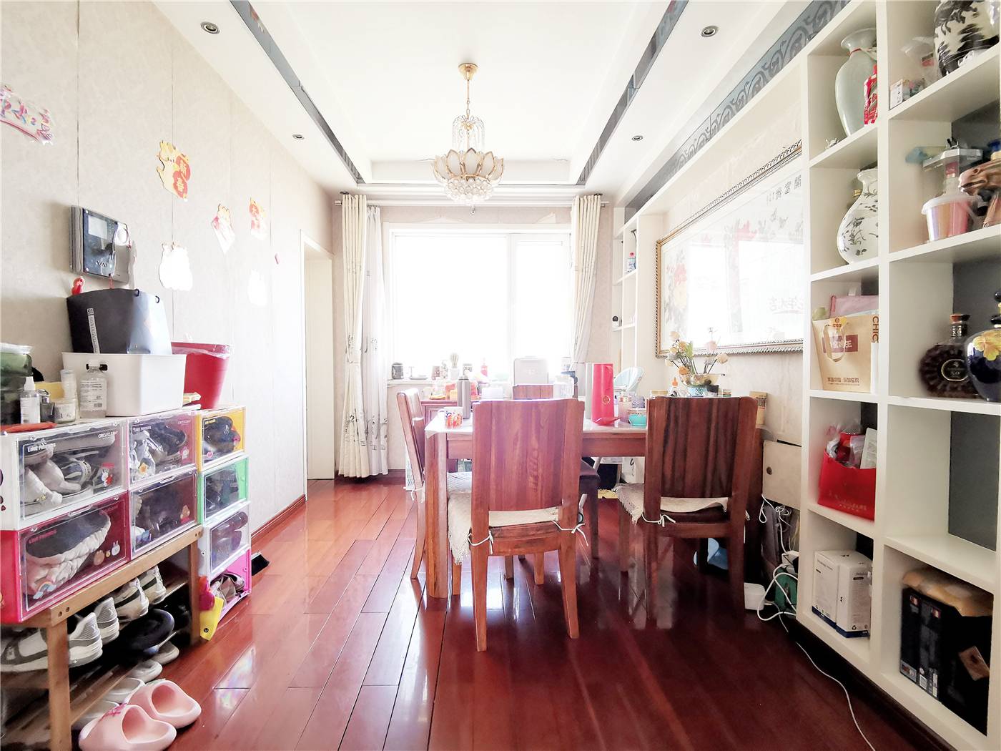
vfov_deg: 74.7
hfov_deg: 91.0
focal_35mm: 17
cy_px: 376
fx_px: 492
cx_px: 500
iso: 400
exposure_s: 1/100
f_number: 2.2
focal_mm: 2.26
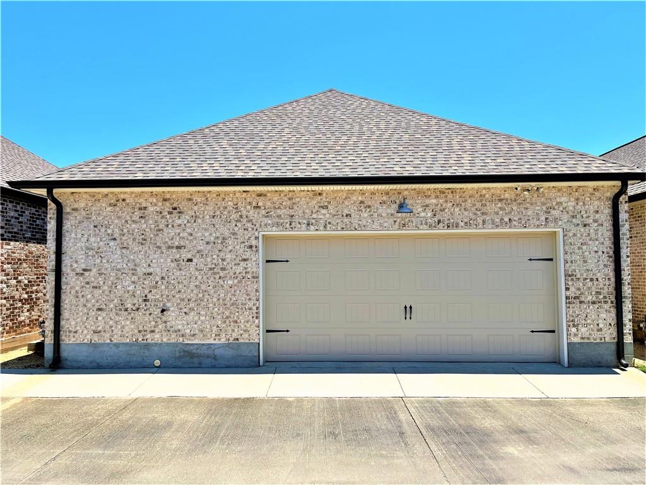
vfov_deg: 53.1
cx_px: 323
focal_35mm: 26
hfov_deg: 67.3
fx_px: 485
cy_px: 242
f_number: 1.6
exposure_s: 1/3876
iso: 50
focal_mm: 5.1
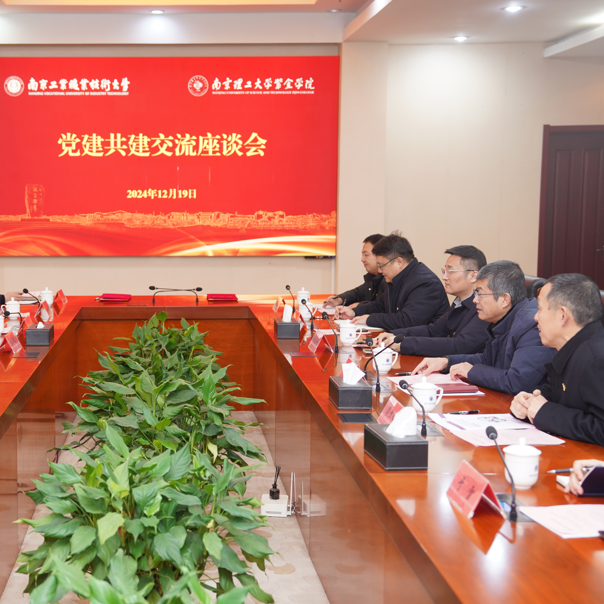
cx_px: 160
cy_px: 302
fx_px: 1046
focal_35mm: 53
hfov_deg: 31.7
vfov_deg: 32.2
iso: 400
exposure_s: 1/60
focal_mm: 41
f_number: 2.8
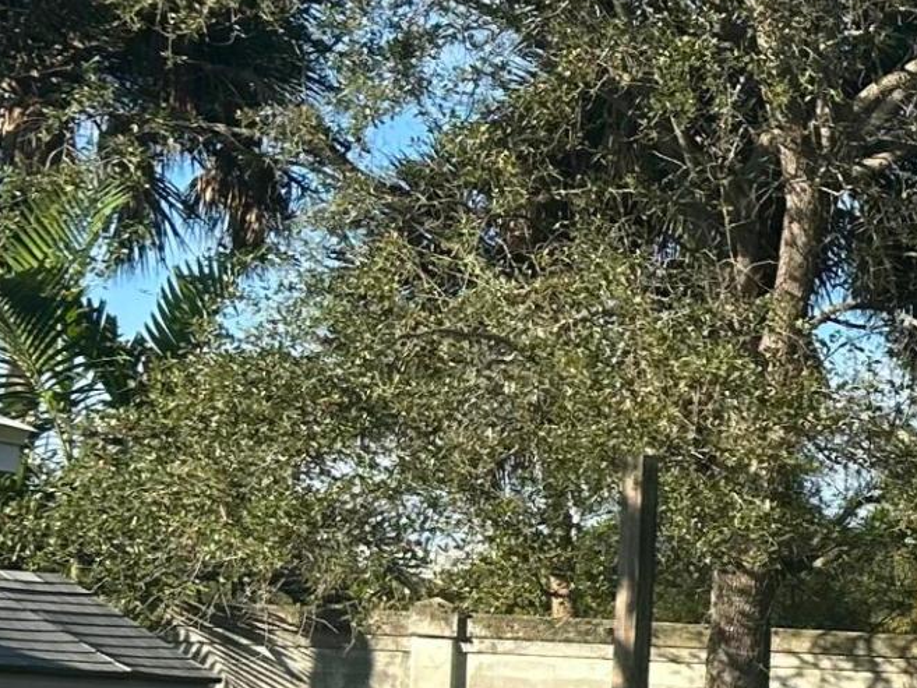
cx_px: 1707
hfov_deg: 14.8
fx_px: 3020
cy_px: 726
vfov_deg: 12.8
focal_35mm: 114
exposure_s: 1/1779
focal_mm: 5.7
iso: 50
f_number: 1.5
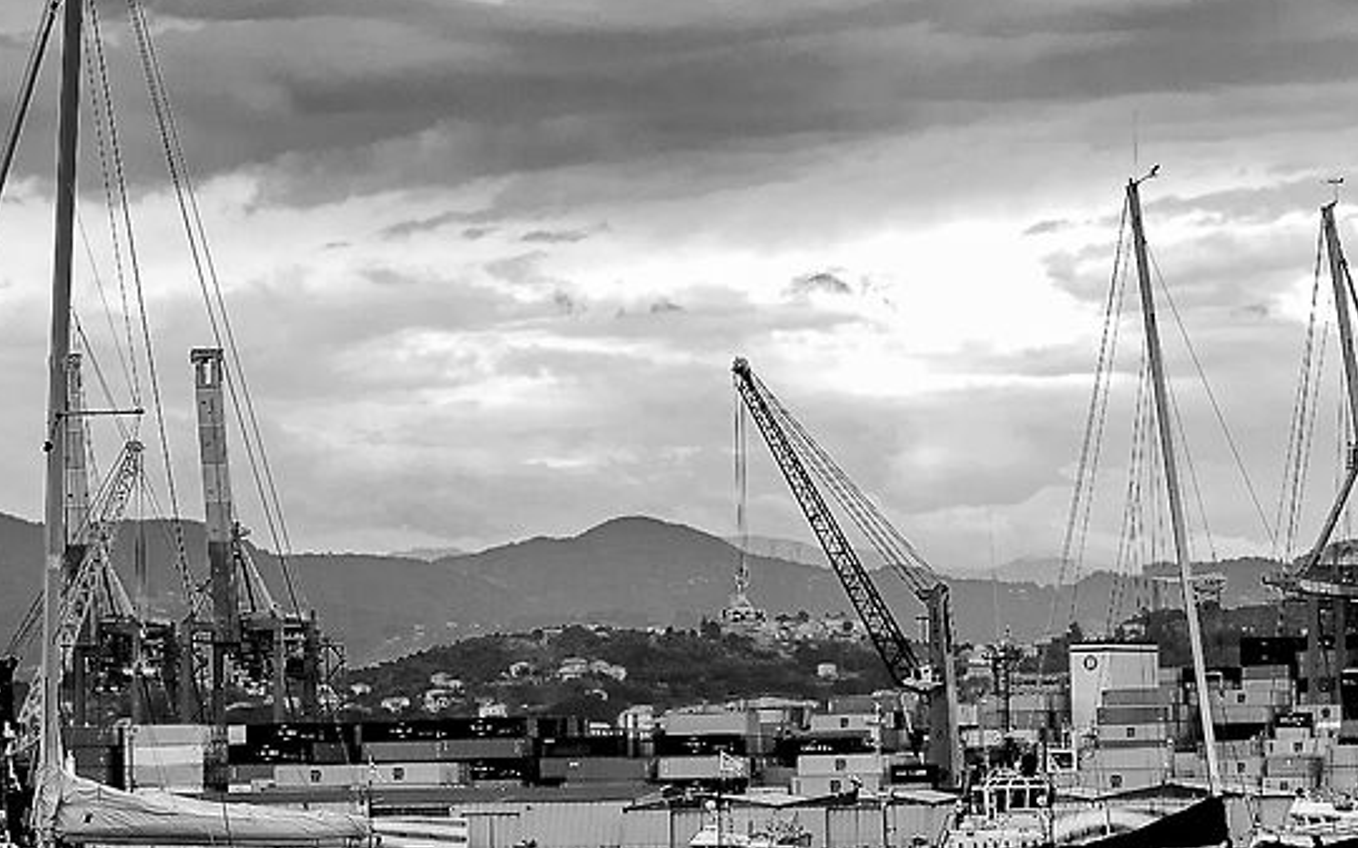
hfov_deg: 9.3
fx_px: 8363
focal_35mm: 226
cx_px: 587
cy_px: 947
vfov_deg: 5.8
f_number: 5.6
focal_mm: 50
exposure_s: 1/125
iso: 100
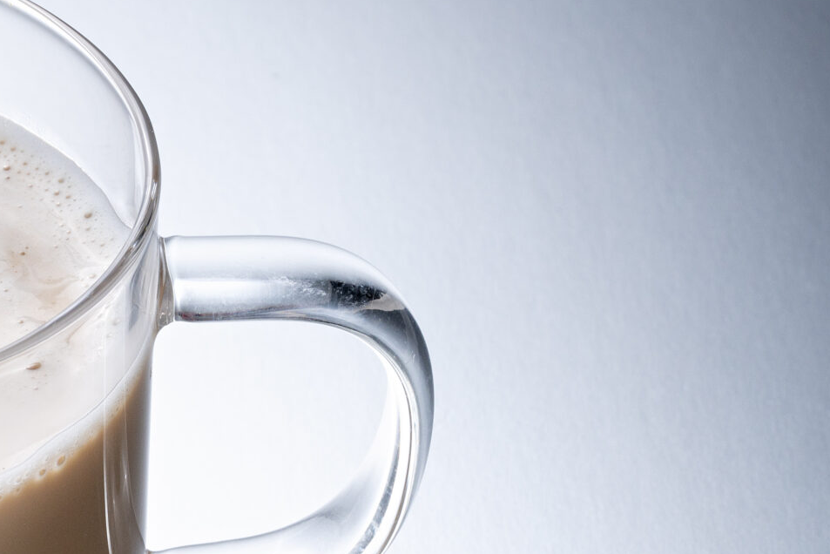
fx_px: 7426
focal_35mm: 322
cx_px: -178
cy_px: 450
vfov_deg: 4.3
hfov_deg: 6.4
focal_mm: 120
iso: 200
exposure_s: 1/200
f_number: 22
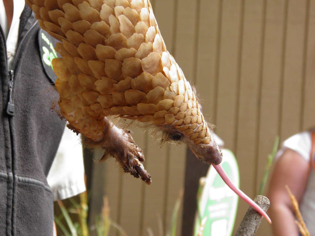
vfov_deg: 9.2
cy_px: 118
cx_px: 158
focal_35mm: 162
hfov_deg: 12.2
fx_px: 1474
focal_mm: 29.2
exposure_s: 1/100
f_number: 4.1
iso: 50
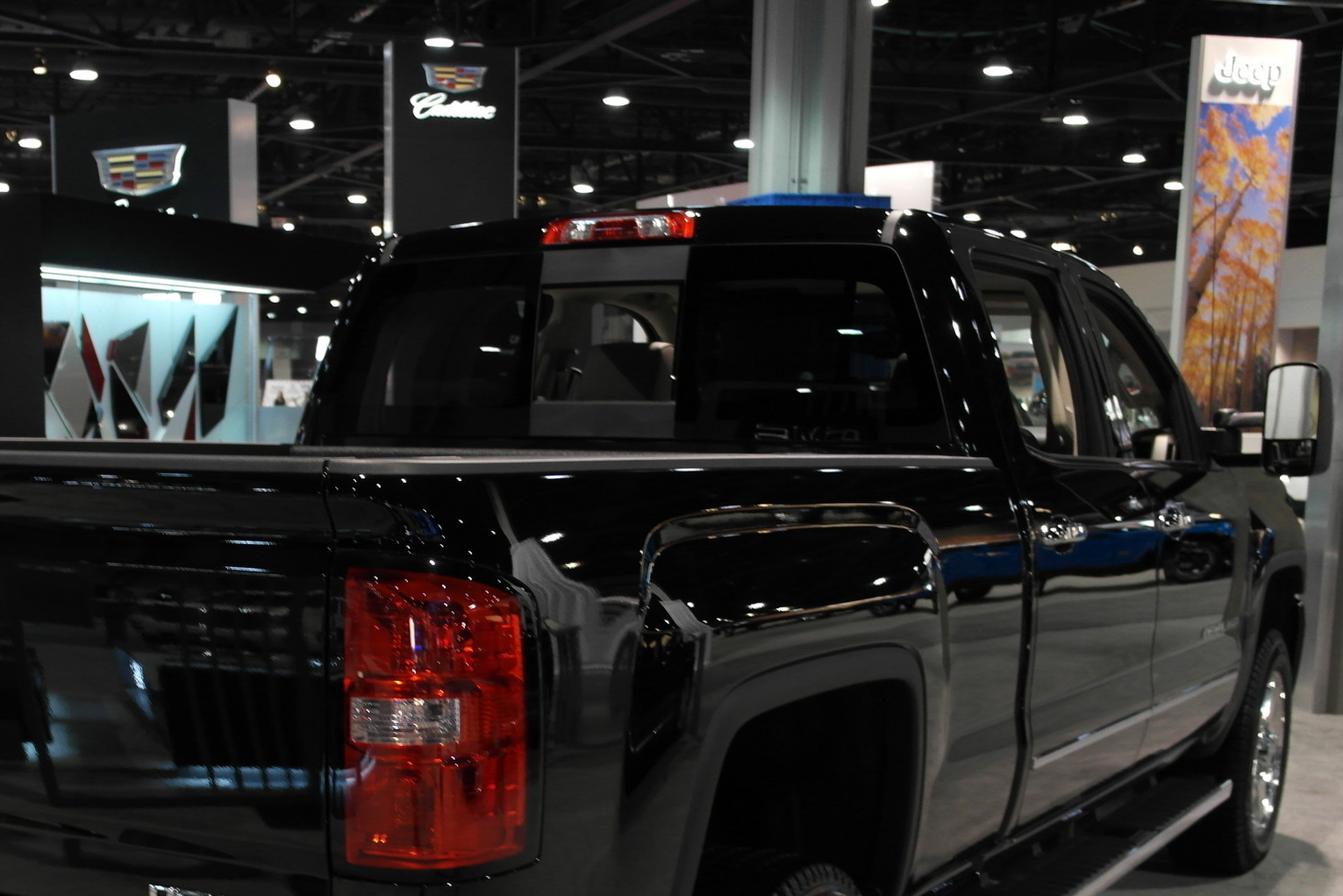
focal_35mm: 49
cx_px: 440
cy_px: 723
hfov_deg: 39.8
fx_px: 1828
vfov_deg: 27.0
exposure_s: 1/20
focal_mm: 20
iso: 400
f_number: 3.5
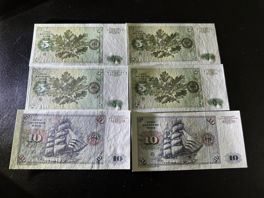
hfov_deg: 71.6
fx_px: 183
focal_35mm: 24
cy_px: 99
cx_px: 132
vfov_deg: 56.8
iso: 200
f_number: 1.78
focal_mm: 6.86
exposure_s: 1/100
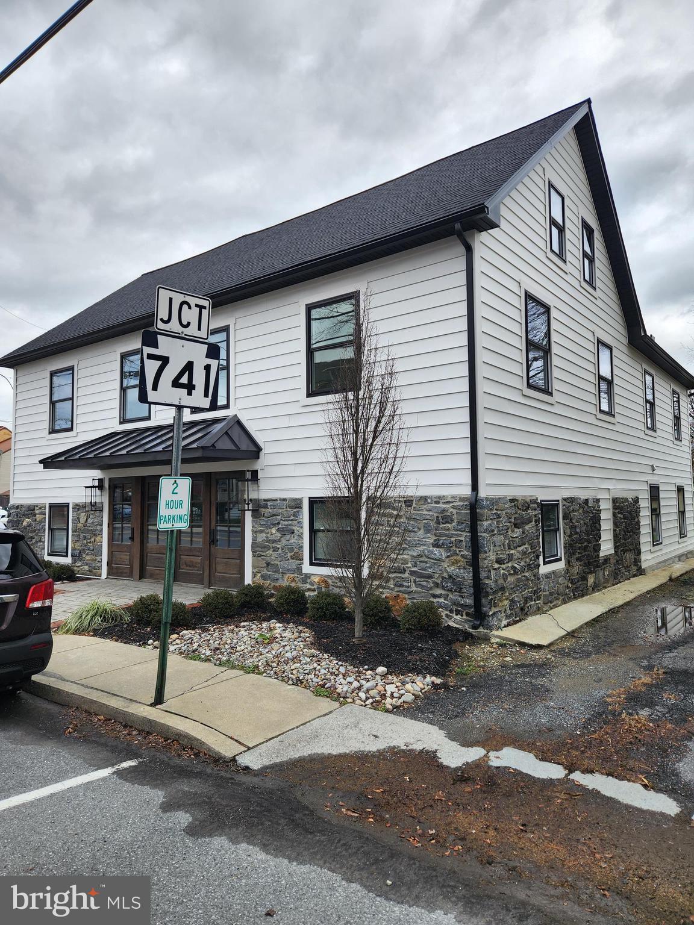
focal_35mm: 23
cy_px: 462
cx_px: 347
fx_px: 615
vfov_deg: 73.9
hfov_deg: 58.9
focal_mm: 5.4
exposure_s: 1/554
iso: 20
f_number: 1.8
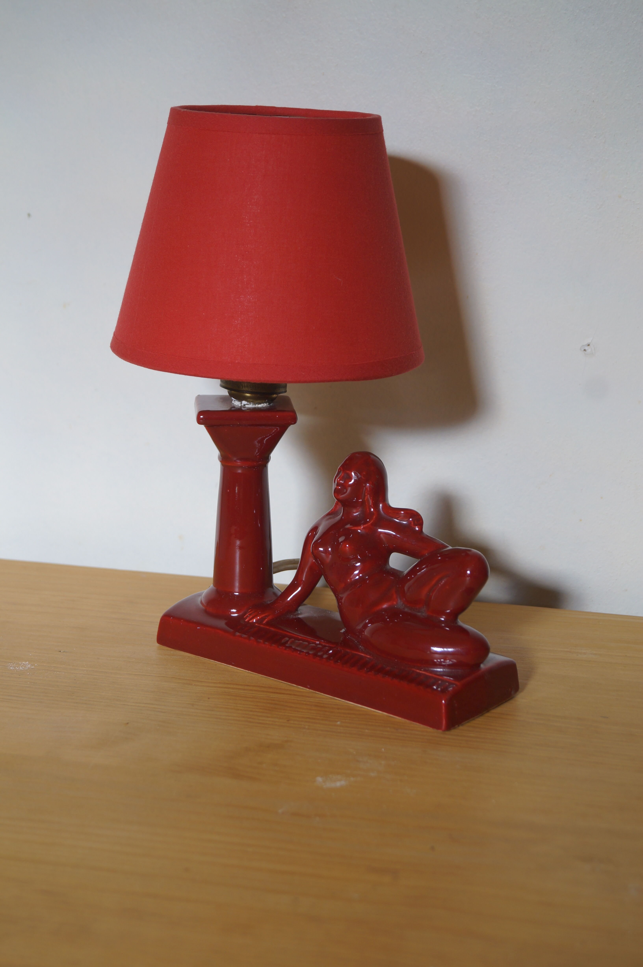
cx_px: 322
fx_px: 1799
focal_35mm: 67
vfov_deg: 30.1
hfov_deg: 20.3
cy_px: 484
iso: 200
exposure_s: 1/80
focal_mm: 45
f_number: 5.6
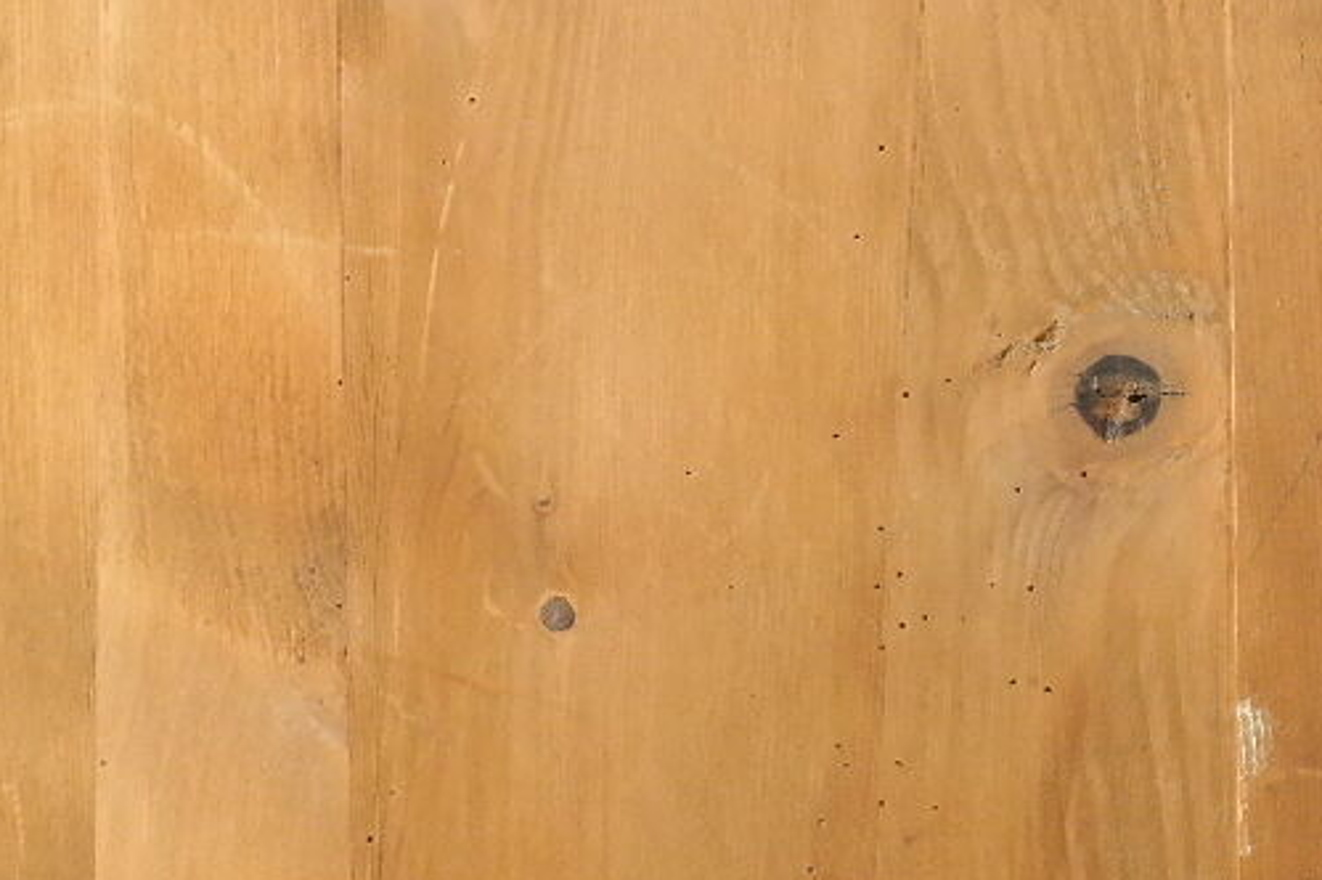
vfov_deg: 9.2
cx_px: 1425
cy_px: 525
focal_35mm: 149
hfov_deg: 13.5
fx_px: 5468
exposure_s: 1/30
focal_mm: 28
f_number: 5.6
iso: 1600
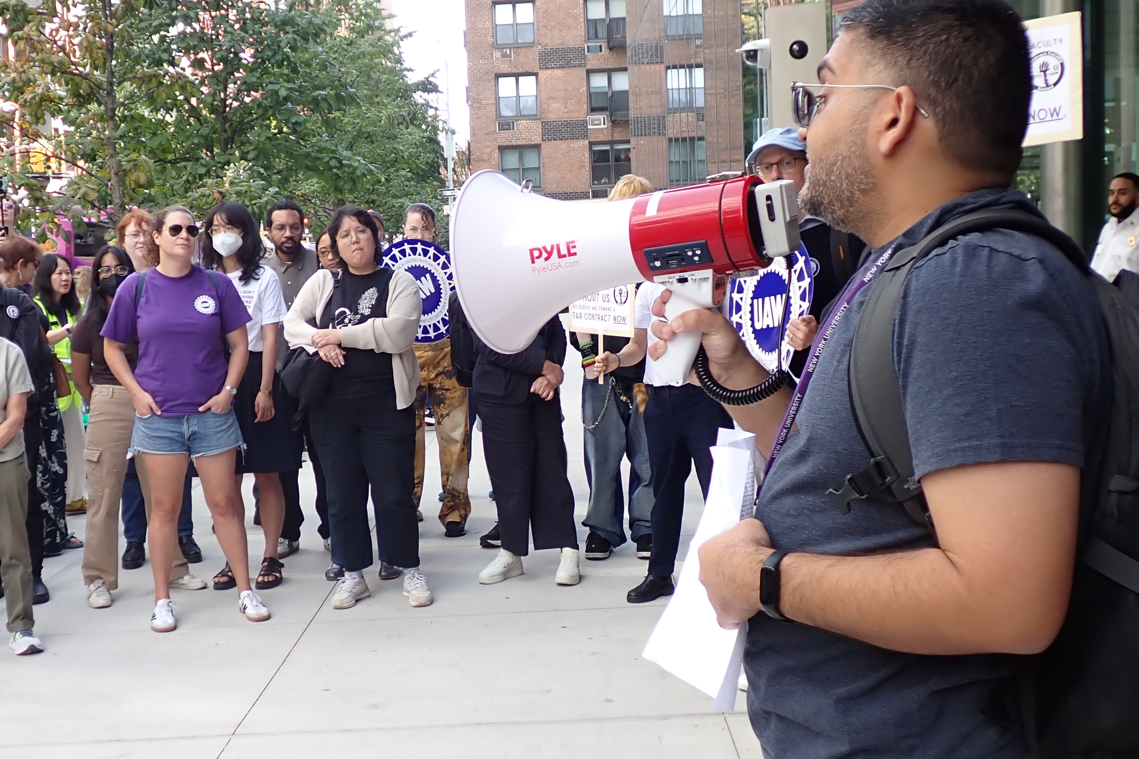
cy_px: 443
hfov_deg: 41.0
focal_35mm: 48
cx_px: 484
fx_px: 1518
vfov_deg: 28.0
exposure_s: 1/200
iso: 100
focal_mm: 5.79
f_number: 2.4
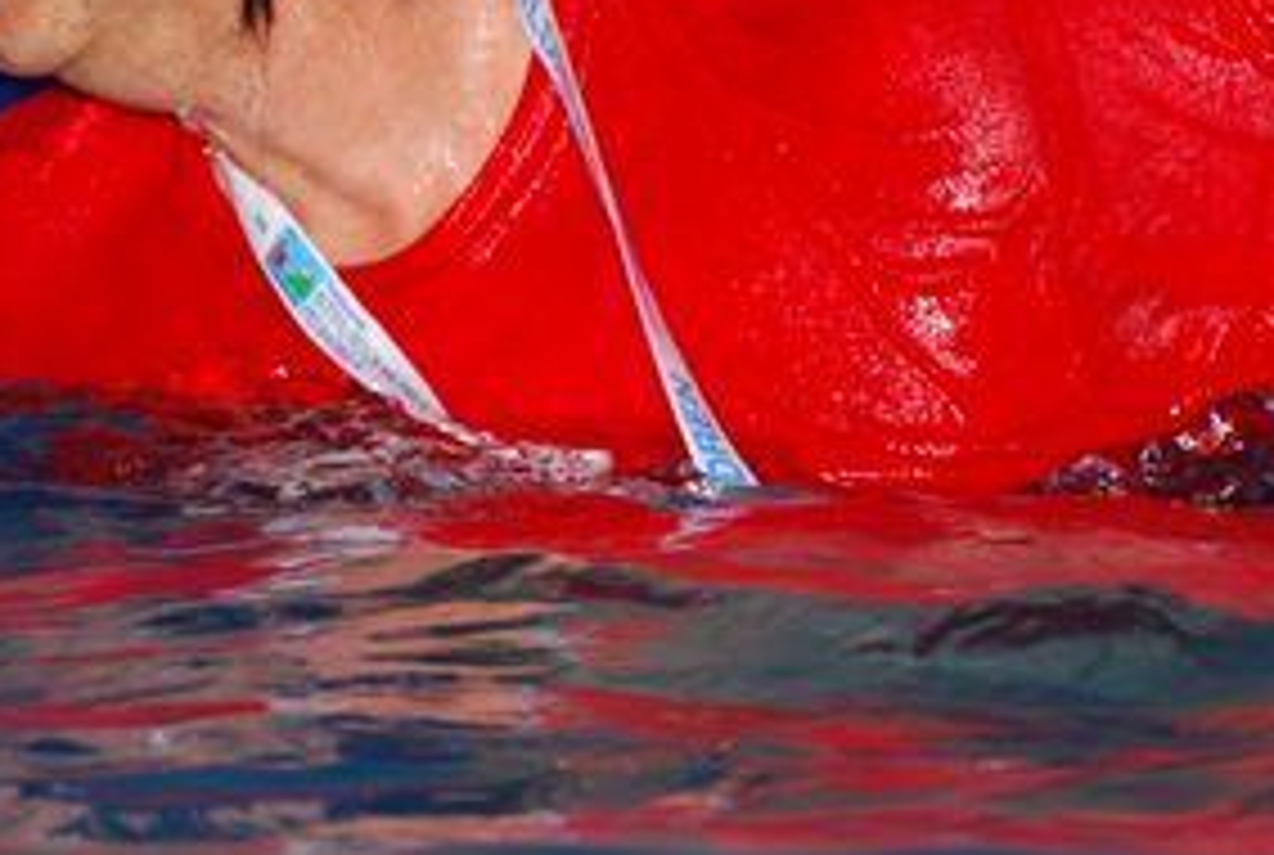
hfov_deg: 4.5
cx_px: 234
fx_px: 16247
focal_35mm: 458
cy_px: 119
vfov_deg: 3.0
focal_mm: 135
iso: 360
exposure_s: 1/60
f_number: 5.6
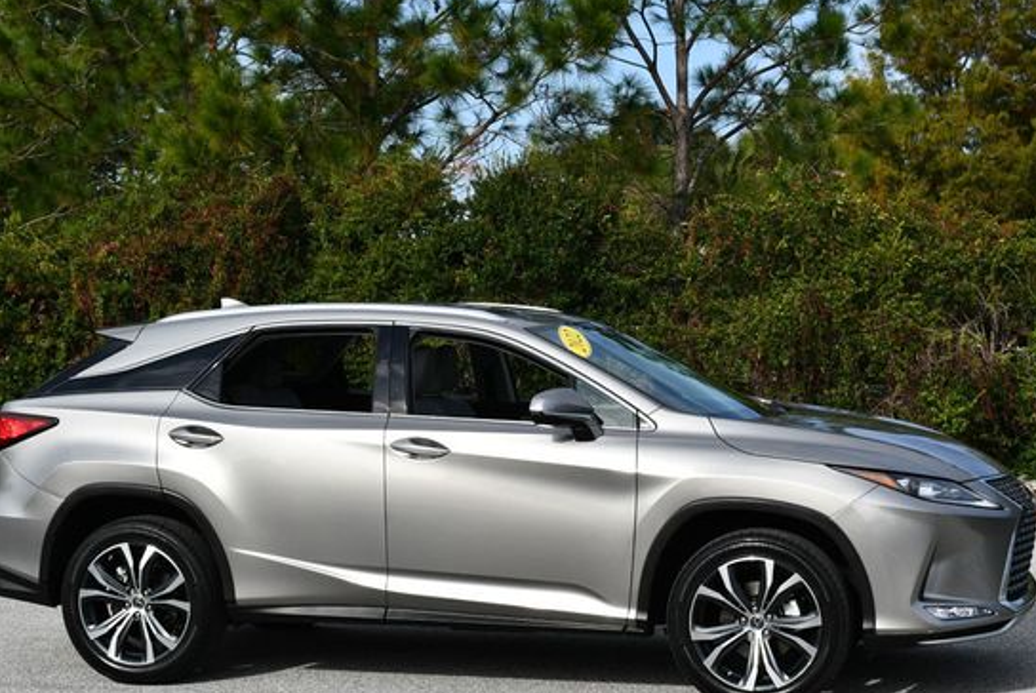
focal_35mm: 80
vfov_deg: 17.1
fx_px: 2305
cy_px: 400
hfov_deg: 25.3
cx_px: 514
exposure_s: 1/320
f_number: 9
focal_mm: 34
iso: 100
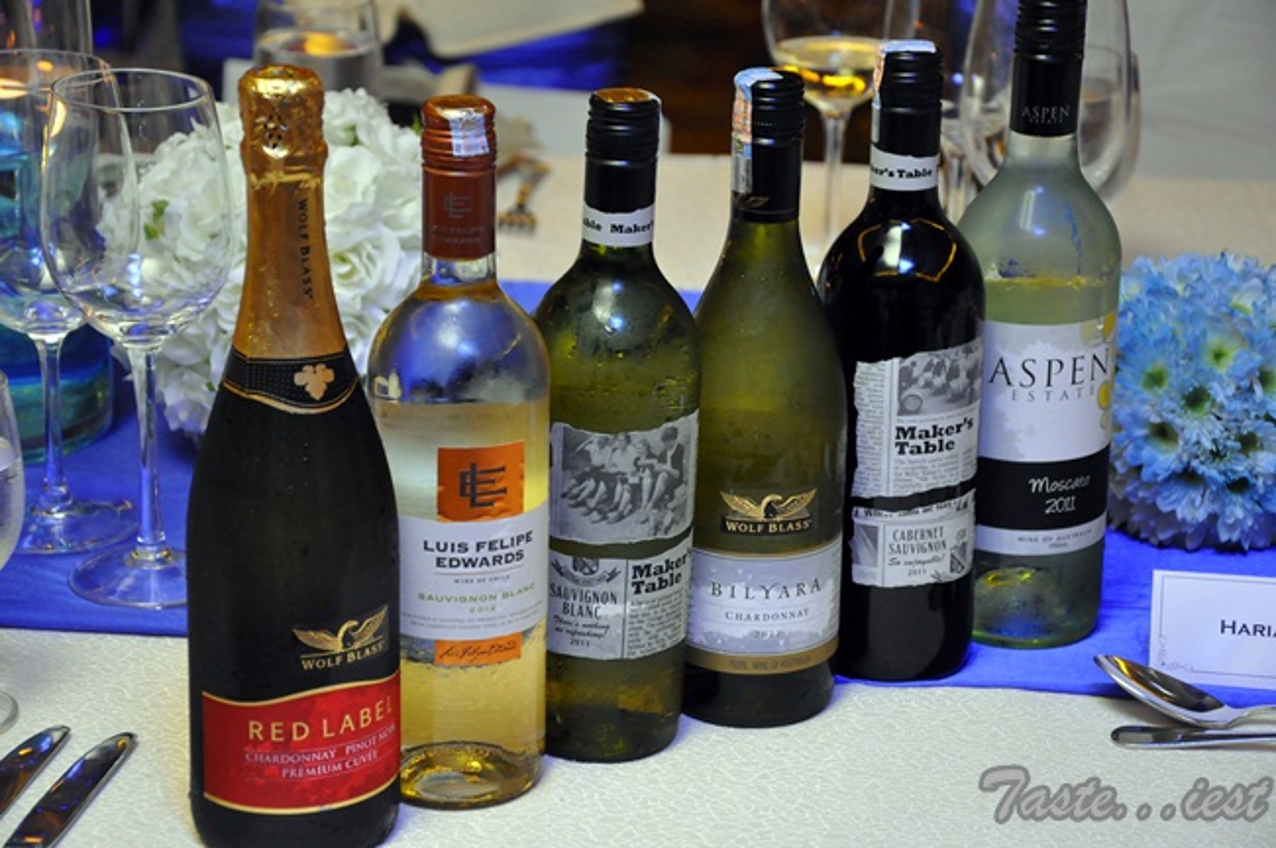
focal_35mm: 105
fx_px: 3718
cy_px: 424
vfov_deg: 13.0
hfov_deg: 19.5
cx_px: 638
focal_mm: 70
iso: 2000
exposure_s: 1/125
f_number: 5.3
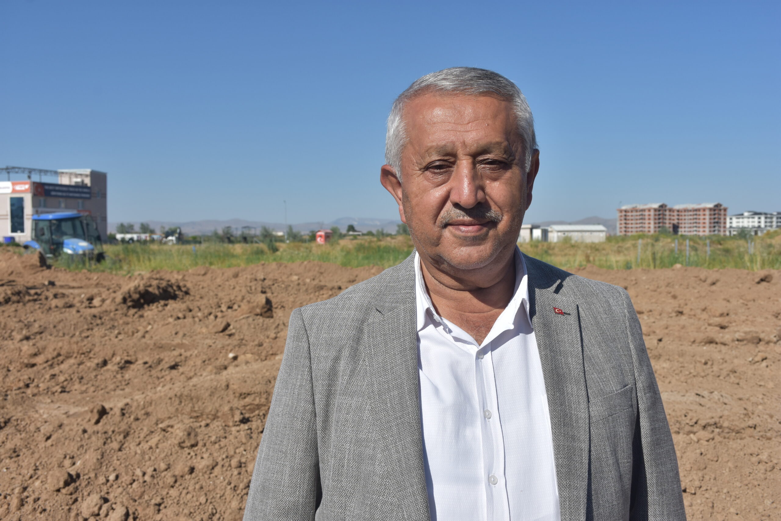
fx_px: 846
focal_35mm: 39
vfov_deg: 34.2
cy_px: 260
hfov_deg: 49.6
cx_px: 390
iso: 110
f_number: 8
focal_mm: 26
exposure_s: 1/500
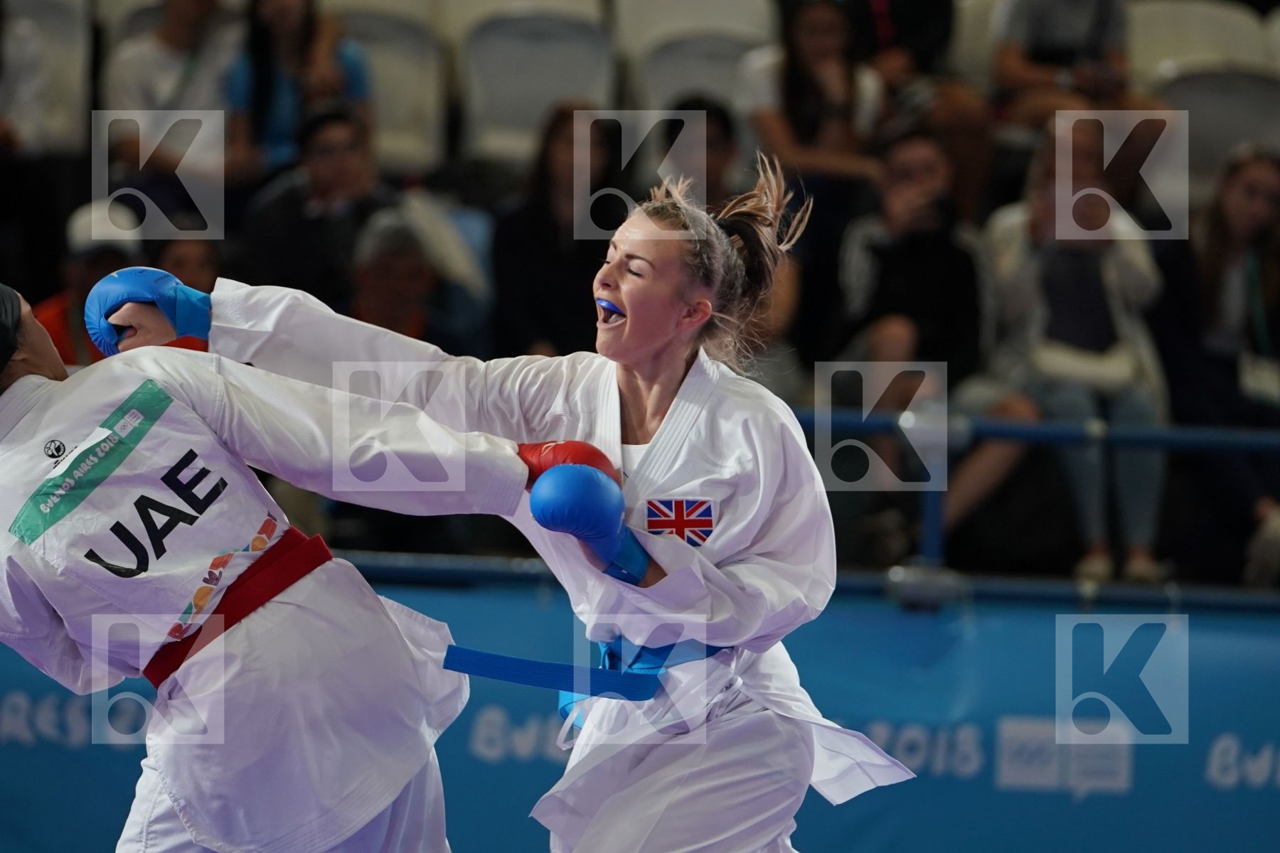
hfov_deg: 7.8
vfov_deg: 5.2
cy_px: 426
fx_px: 9386
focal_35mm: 264
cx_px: 640
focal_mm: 176
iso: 1000
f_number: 2.8
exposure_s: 1/1000
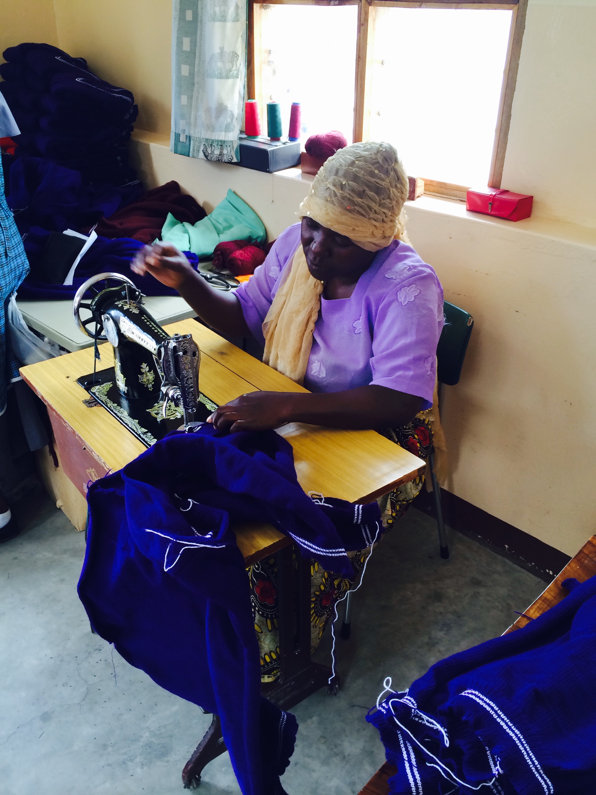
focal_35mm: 30
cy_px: 398
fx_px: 689
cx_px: 298
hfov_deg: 46.8
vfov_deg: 60.0
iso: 50
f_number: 2.2
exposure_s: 1/30
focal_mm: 4.12
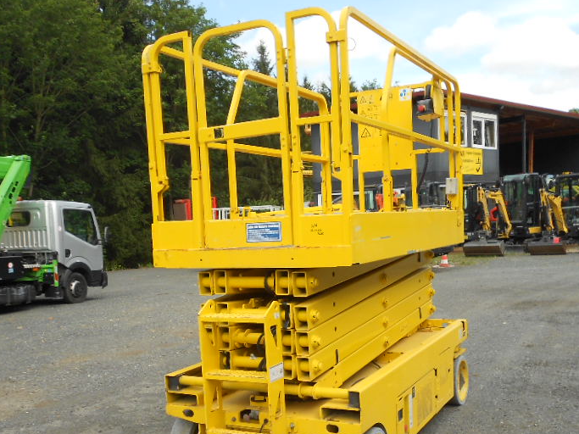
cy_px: 289
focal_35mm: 39
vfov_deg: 36.4
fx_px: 652
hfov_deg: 47.9
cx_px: 291
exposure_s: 1/640
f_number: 3.2
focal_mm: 4.6
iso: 80
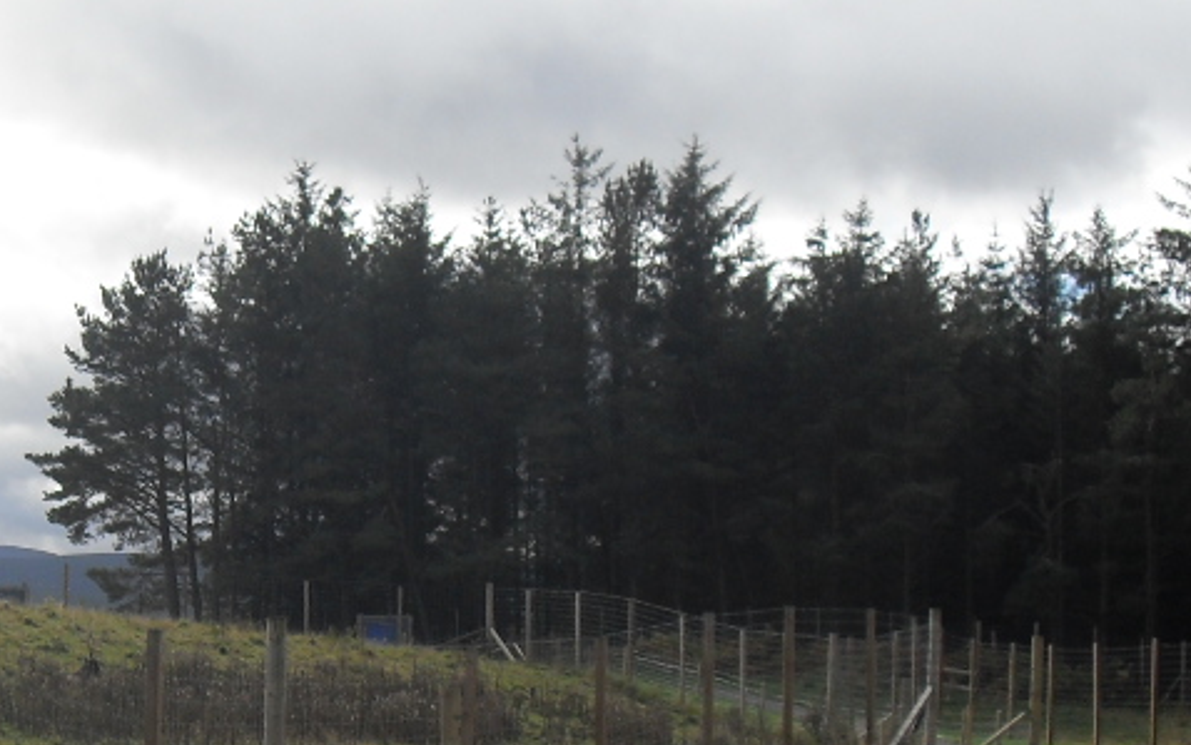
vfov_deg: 15.4
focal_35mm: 84
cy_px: 615
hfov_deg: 24.5
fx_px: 2727
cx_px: 364
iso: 80
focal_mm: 6.3
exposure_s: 1/125
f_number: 8.9
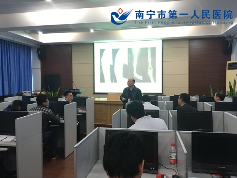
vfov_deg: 48.2
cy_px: 89
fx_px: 199
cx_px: 118
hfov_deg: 61.7
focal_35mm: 29
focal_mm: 4.15
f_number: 2.2
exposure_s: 1/17
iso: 125
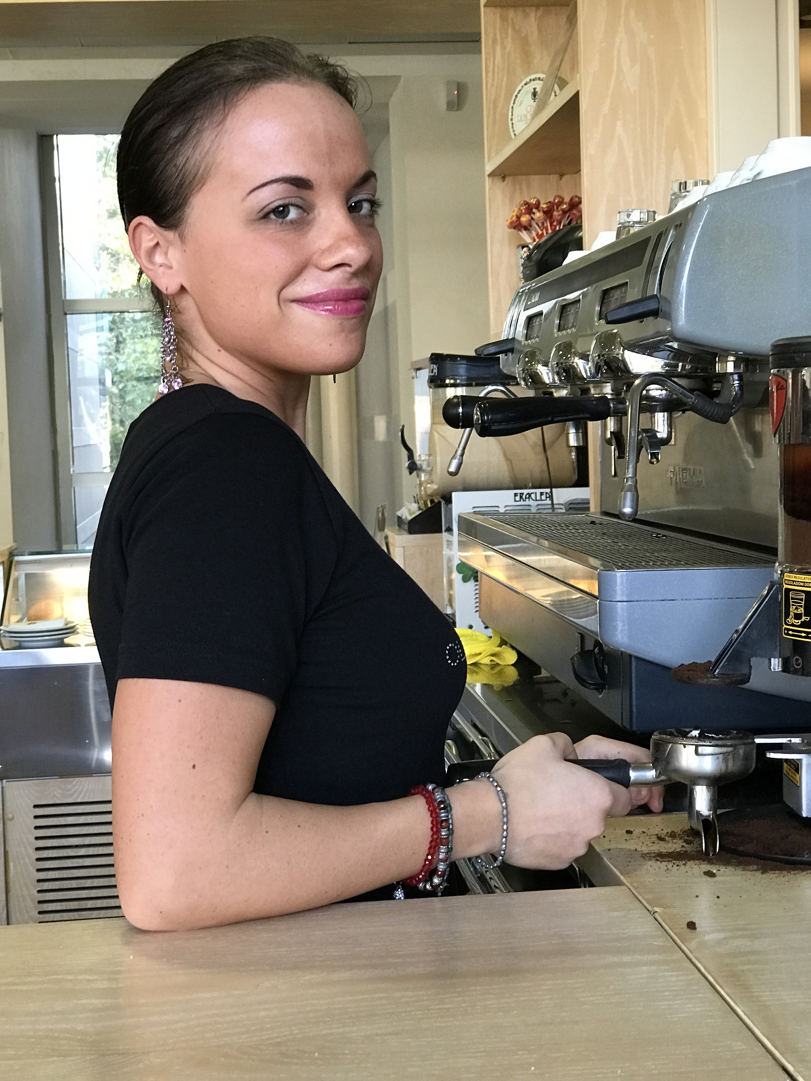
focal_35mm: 57
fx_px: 1781
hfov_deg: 25.7
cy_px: 540
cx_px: 406
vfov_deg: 33.8
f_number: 2.8
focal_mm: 6.6
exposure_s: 1/50
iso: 250
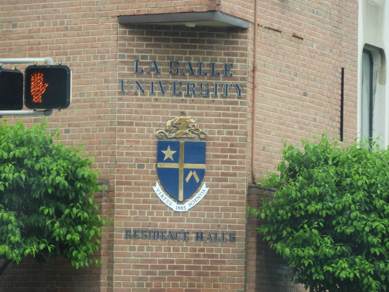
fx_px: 4495
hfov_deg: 5.0
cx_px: 194
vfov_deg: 3.7
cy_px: 146
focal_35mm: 400
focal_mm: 71.7
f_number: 5.6
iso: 200
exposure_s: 1/125
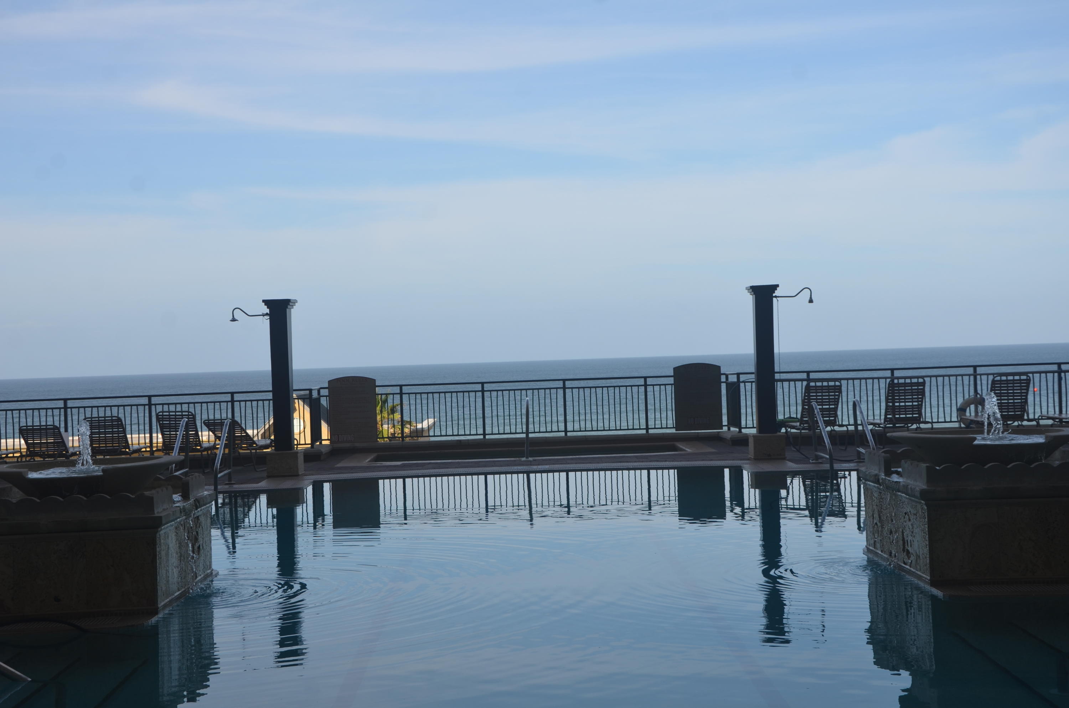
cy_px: 354
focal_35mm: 52
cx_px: 534
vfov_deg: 25.6
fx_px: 1556
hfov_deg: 37.9
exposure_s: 1/250
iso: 100
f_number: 8
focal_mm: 35
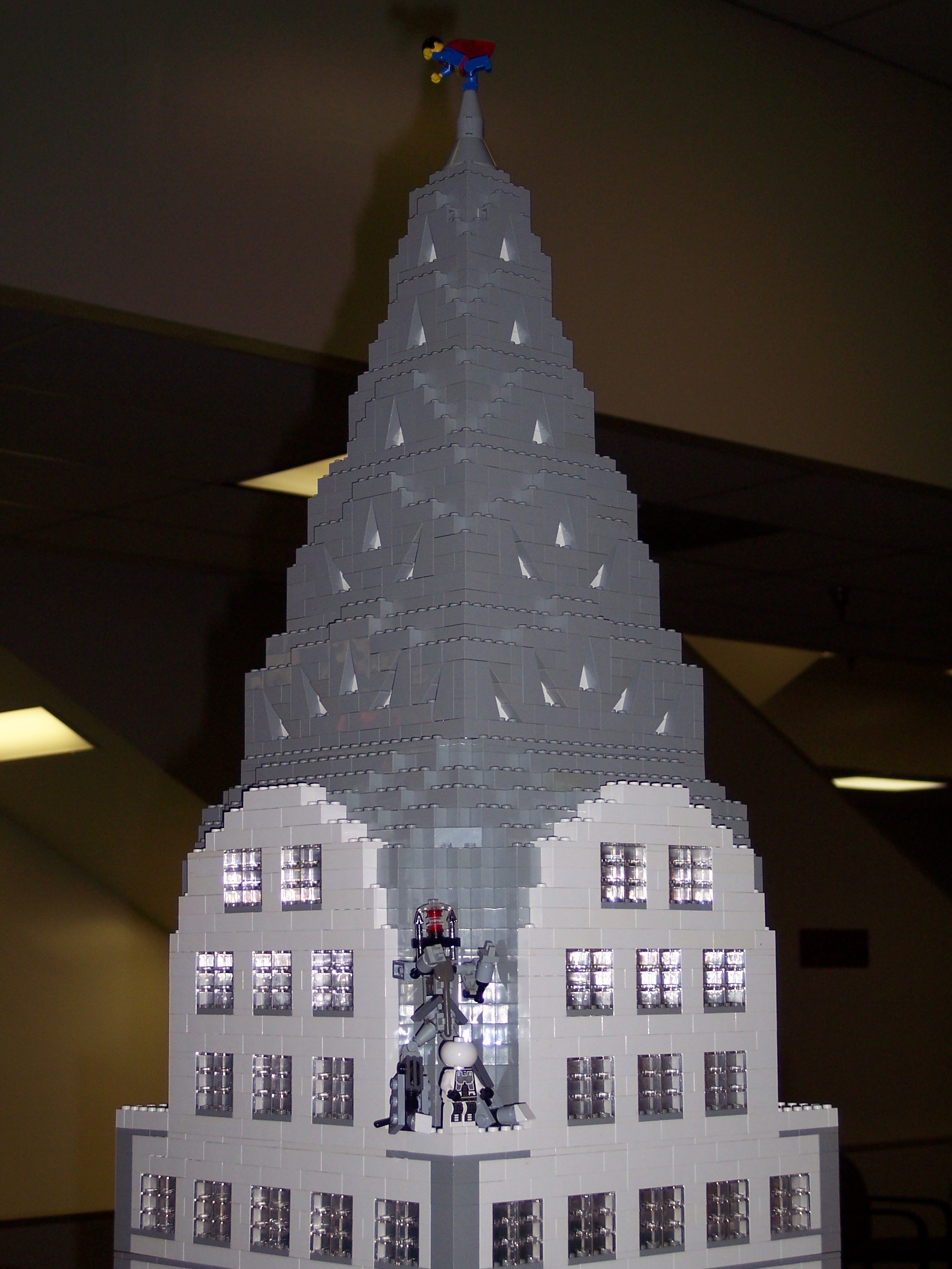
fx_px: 2420
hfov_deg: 22.3
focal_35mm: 66
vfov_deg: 29.4
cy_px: 639
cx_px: 473
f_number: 3.4
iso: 100
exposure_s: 1/90
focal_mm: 13.3
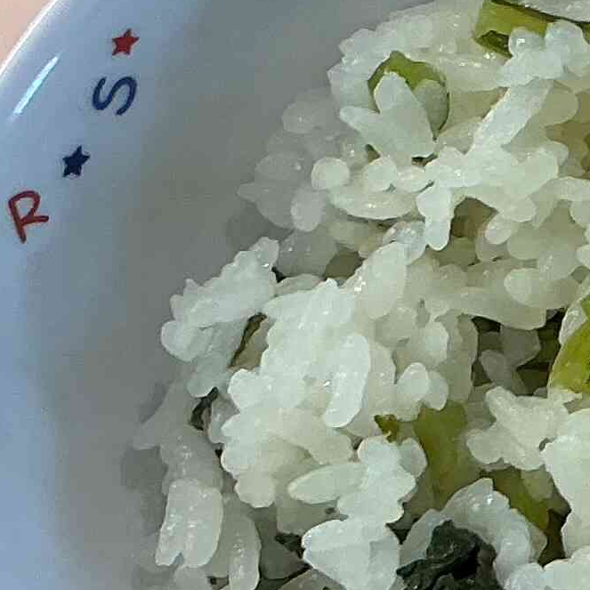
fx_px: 3008
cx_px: 1422
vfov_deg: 11.0
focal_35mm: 156
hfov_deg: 9.8
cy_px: -98
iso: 40
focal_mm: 3
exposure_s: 1/60
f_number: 1.8
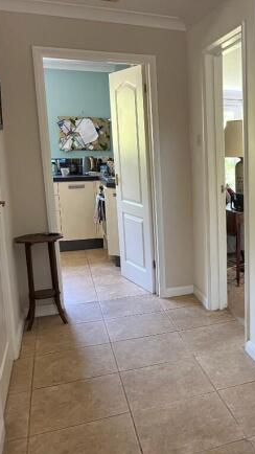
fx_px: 457
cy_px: 228
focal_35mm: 38
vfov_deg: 52.8
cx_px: 281
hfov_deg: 28.3
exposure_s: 1/60
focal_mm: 5.7
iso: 200
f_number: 1.5
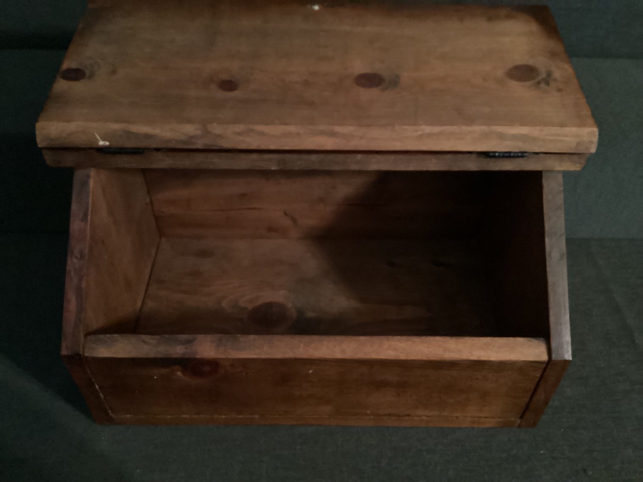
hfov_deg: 58.3
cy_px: 241
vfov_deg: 45.4
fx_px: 576
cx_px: 322
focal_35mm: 31
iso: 800
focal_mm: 3.3
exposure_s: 1/15
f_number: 2.4
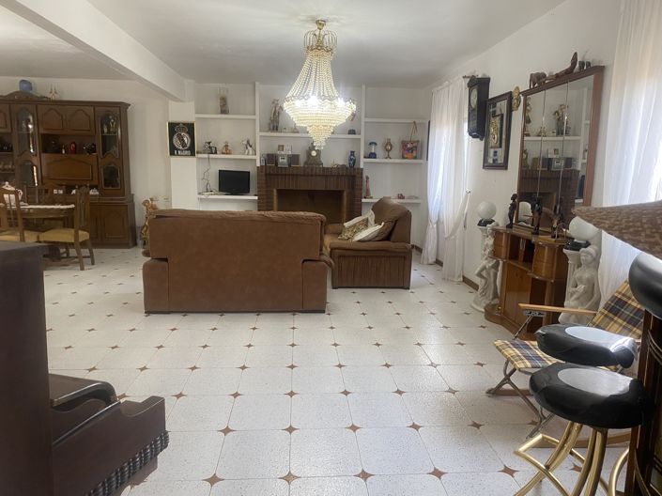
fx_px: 497
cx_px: 331
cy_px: 248
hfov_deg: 67.3
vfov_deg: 53.0
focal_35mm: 26
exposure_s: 1/50
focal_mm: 4.25
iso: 100
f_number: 1.8
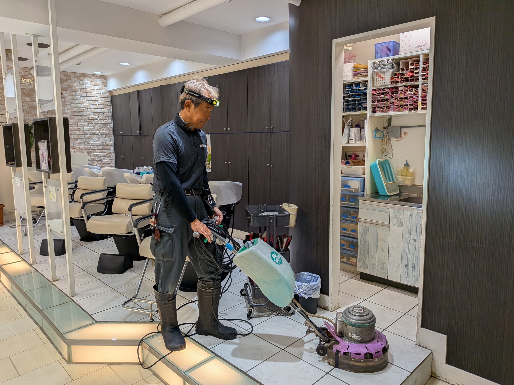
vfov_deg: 56.8
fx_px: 356
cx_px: 257
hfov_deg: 71.6
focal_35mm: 24
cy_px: 192
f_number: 1.7
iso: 31
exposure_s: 1/50
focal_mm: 4.53
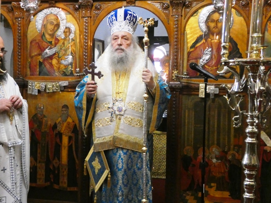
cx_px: 110
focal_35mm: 48
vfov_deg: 30.3
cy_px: 101
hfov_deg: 39.5
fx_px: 376
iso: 1600
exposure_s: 1/20
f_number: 3.6
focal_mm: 7.1
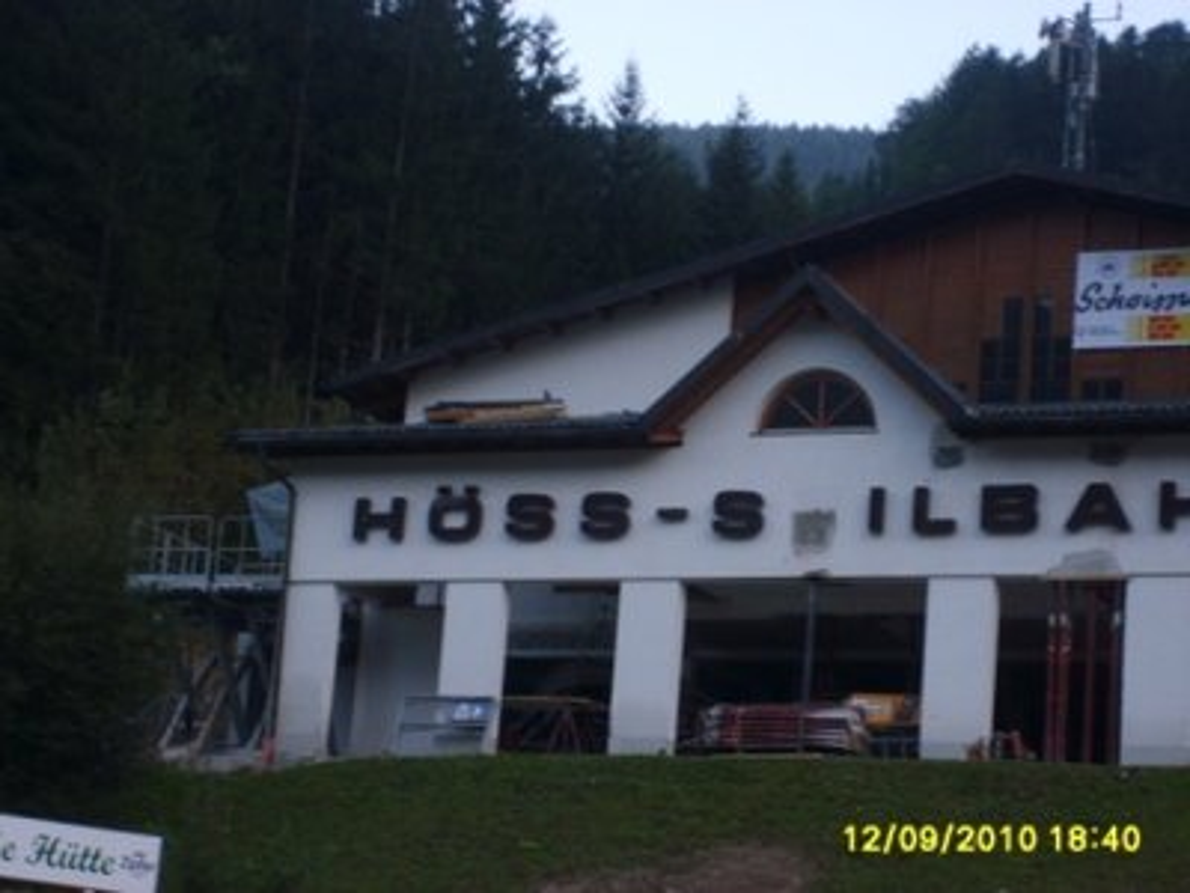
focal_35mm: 105
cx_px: 595
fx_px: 3610
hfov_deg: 18.7
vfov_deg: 14.1
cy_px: 446
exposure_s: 1/60
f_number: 4.9
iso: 100
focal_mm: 17.4
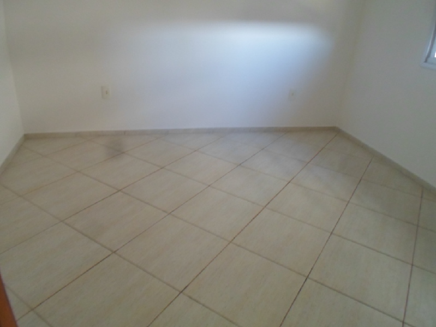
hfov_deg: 69.4
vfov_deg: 54.9
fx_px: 315
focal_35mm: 25
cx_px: 218
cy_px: 164
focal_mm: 4.5
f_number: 2.5
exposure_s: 1/30
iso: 200
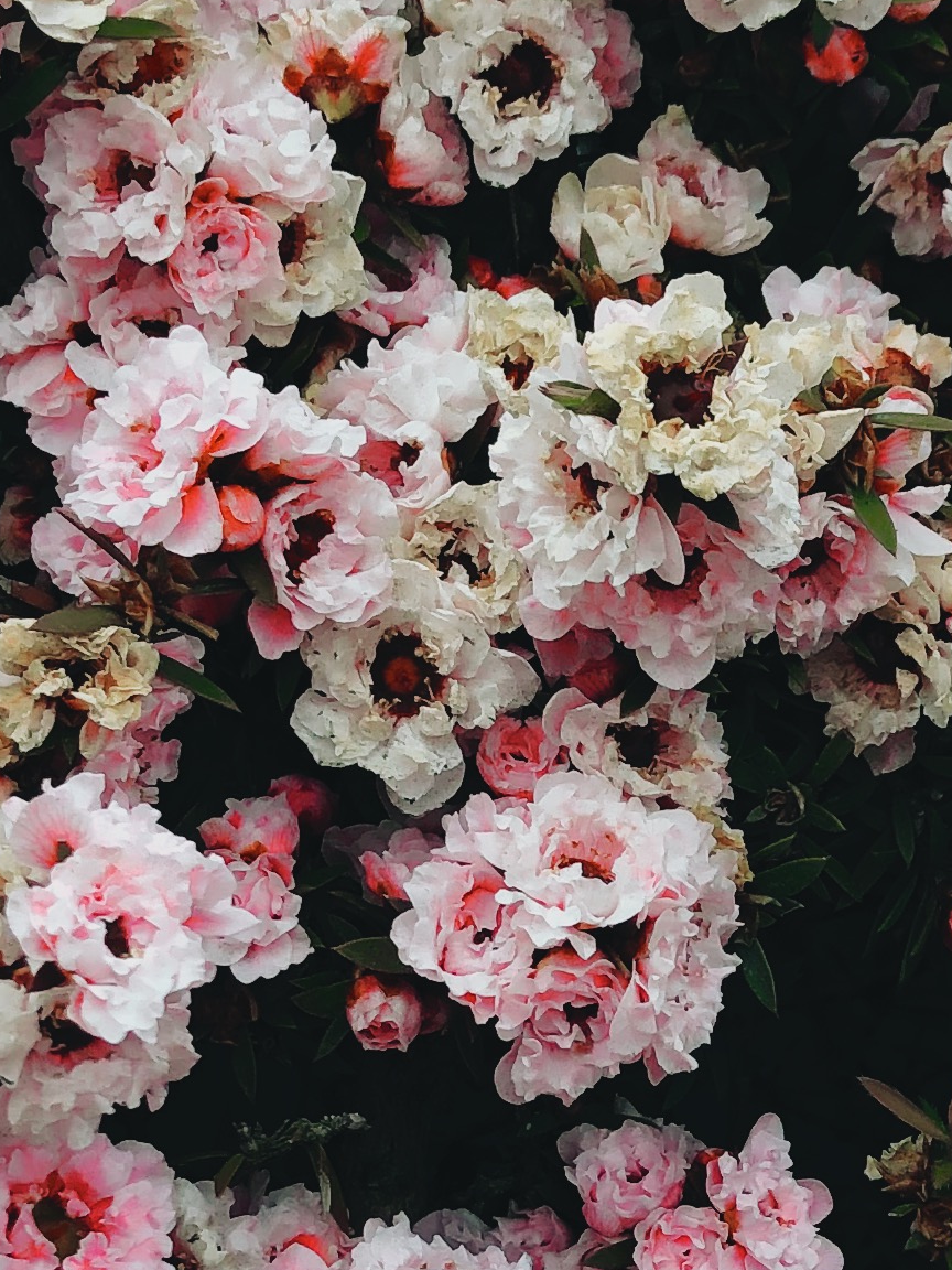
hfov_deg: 14.9
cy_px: 1295
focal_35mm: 98
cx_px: 881
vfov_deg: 19.4
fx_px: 3594
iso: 20
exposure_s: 1/208
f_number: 1.8
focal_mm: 3.99
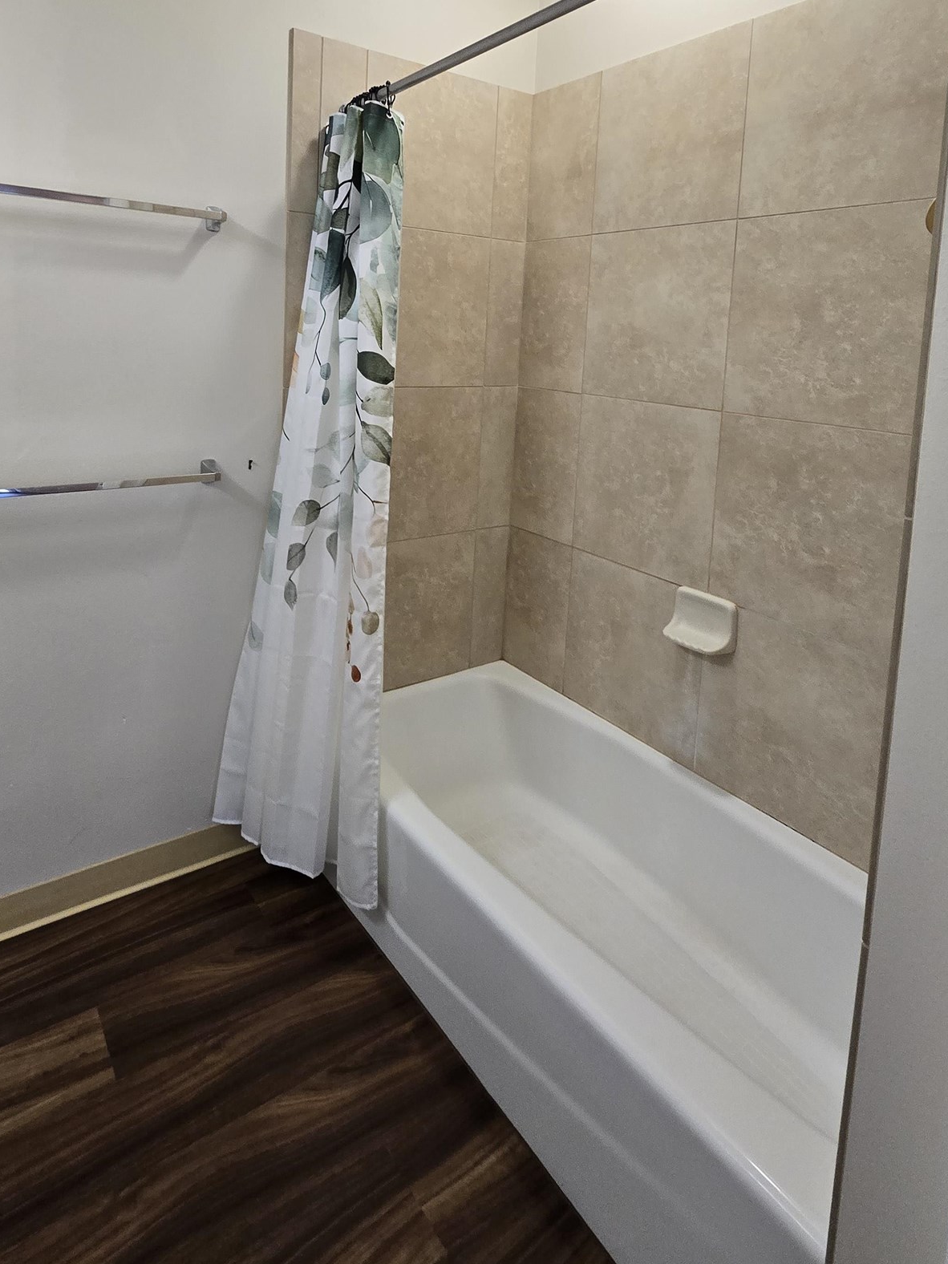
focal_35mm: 19
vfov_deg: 81.5
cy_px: 411
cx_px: 415
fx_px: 694
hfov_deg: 68.4
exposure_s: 1/60
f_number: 2.2
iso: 200
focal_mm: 2.2
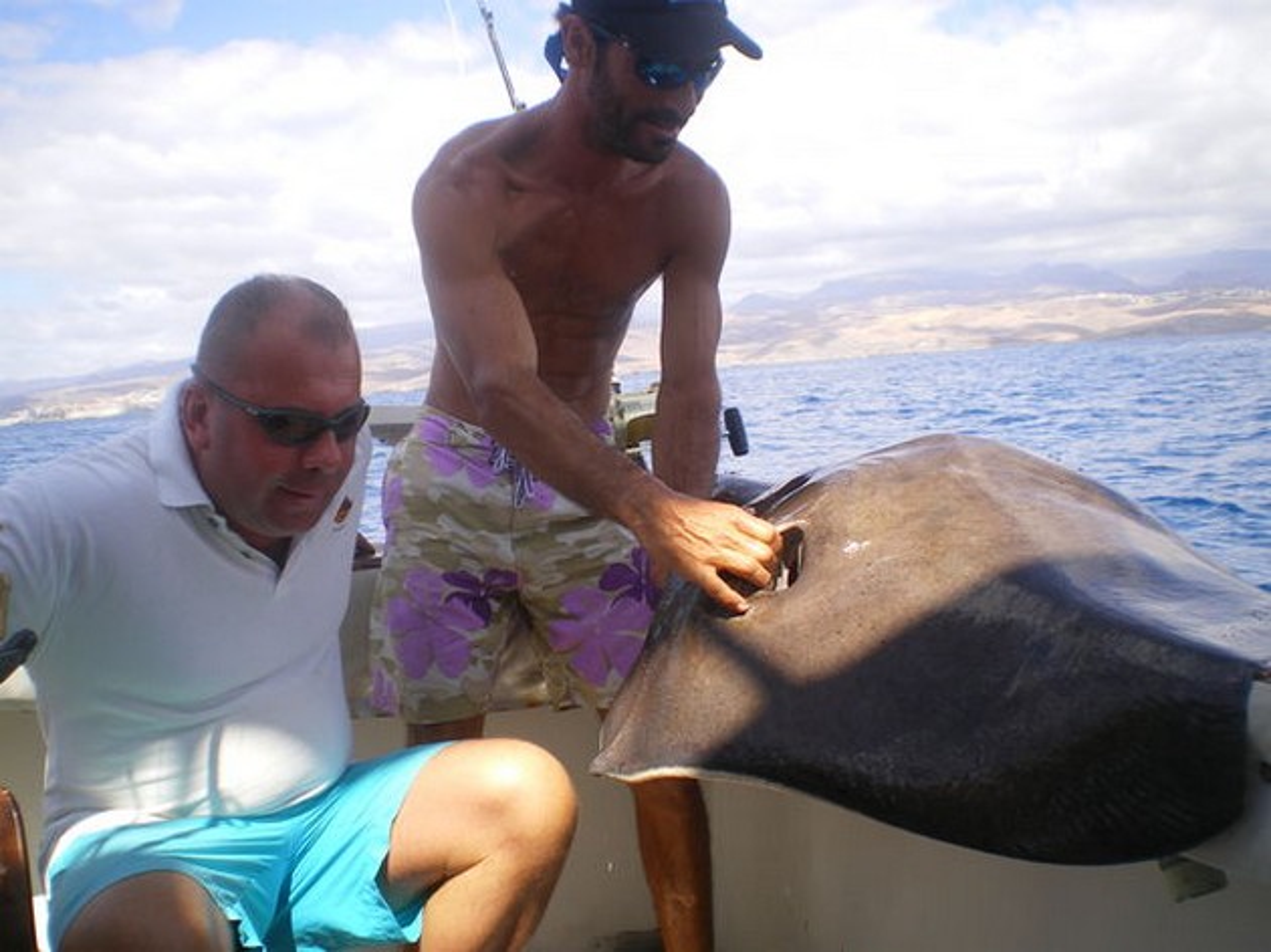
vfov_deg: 39.6
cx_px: 636
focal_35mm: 36
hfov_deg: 51.4
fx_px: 1321
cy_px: 476
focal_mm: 6.3
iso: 50
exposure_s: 1/250
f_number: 4.6
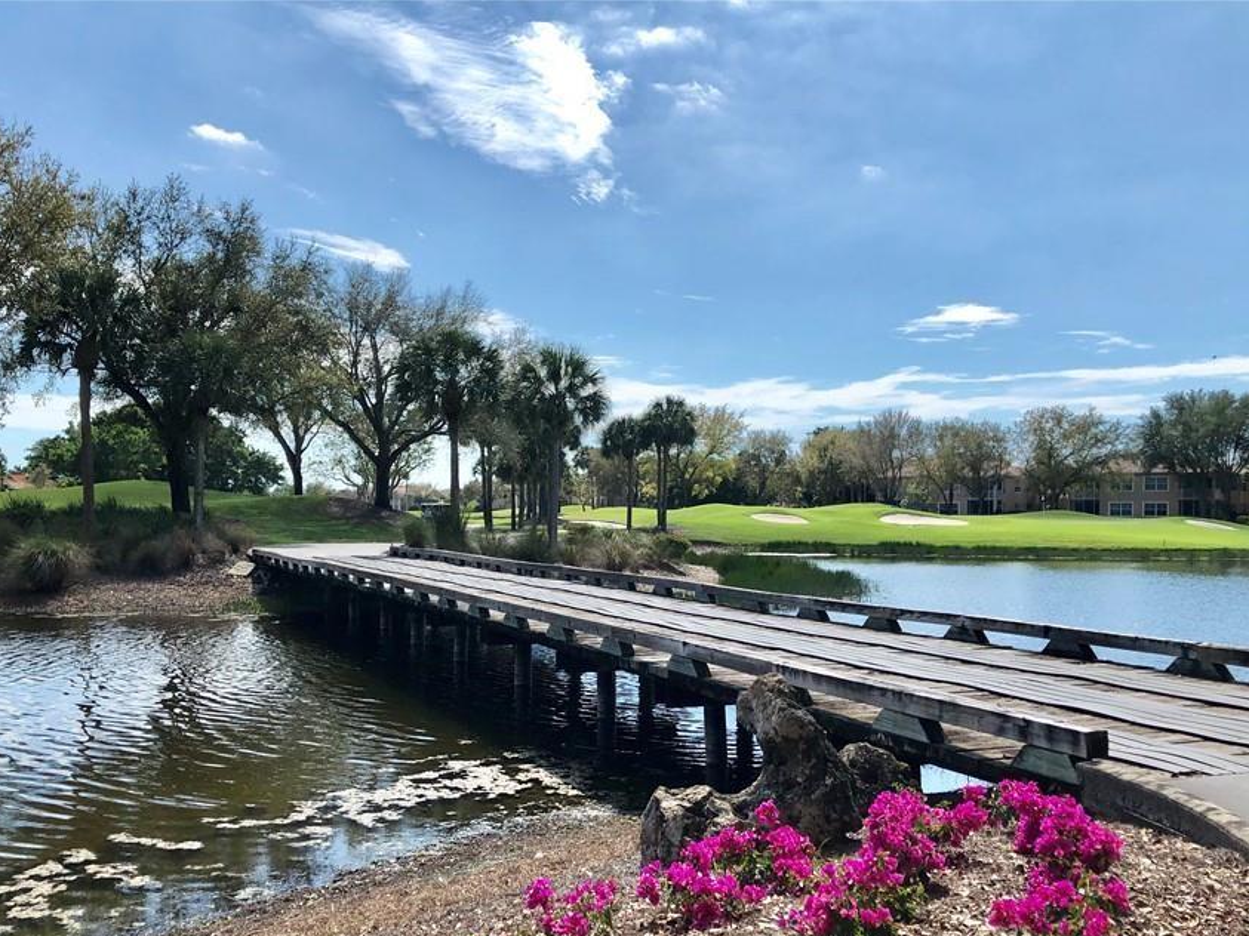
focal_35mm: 34
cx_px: 612
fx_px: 1227
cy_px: 567
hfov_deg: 54.0
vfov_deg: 41.6
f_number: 1.8
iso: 20
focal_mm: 3.99
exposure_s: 1/2857
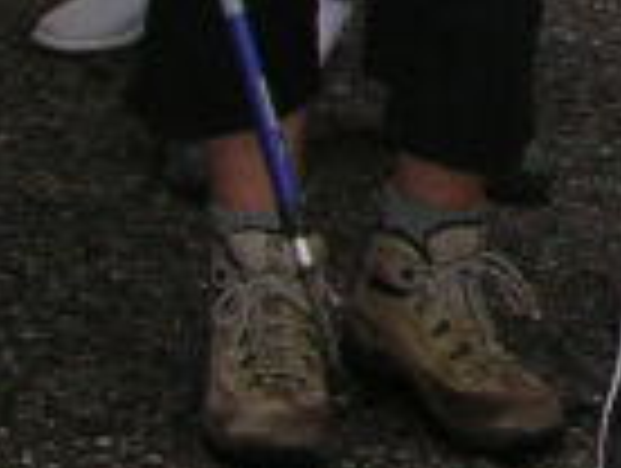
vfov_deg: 5.7
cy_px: -400
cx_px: 1602
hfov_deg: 7.1
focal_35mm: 259
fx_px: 4654
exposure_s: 1/60.1
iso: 72
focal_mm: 5.8
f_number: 2.8
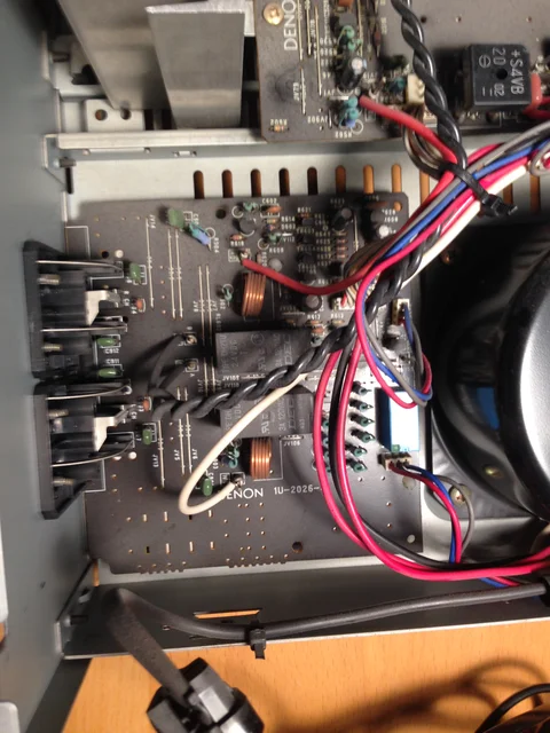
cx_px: 275
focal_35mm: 33
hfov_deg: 42.9
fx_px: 699
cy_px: 366
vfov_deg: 55.4
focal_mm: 4.12
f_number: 2.4
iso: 50
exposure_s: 1/20
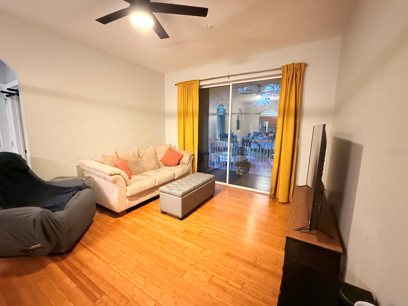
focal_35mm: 15
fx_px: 177
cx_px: 195
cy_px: 152
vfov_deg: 81.8
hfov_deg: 98.1
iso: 1600
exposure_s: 1/40
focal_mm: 2.22
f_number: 2.2
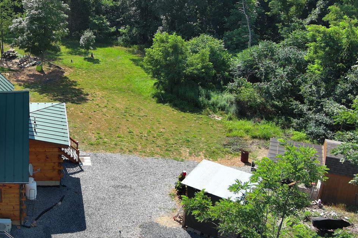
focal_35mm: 62
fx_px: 616
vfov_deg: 21.7
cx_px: 33
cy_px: 52
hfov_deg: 30.9
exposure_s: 1/557
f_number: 2.8
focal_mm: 10.57
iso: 100
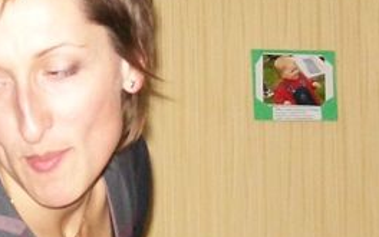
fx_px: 1446
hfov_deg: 14.9
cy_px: 256
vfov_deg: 9.3
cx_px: 131
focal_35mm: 140
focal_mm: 6.1
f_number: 2.7
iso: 160
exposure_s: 1/60
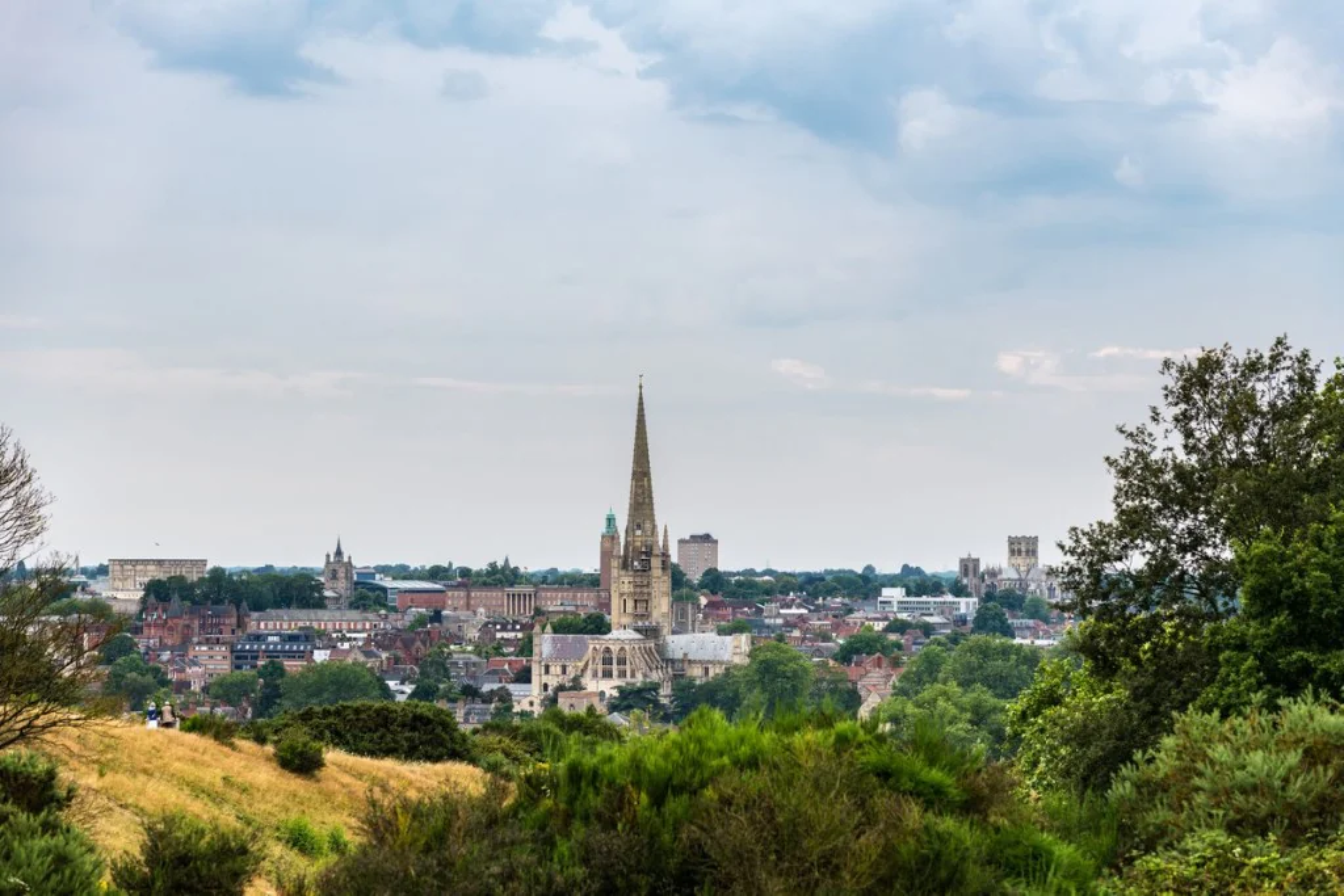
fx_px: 3659
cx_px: 672
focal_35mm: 98
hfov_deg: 20.8
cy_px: 448
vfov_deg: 14.0
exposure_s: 1/125
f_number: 5
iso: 100
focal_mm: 98
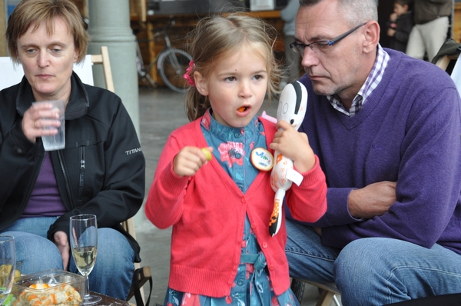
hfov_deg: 27.0
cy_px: 153
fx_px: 959
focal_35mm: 75
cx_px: 230
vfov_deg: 18.1
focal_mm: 50
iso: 640
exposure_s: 1/60
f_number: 5.6
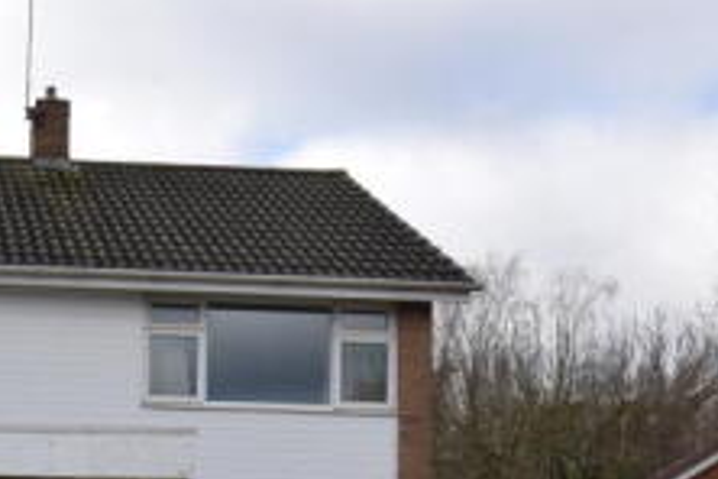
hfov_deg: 28.1
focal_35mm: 66
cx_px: -31
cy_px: 568
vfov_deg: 19.3
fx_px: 1326
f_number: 8
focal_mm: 15
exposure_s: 1/250
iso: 200
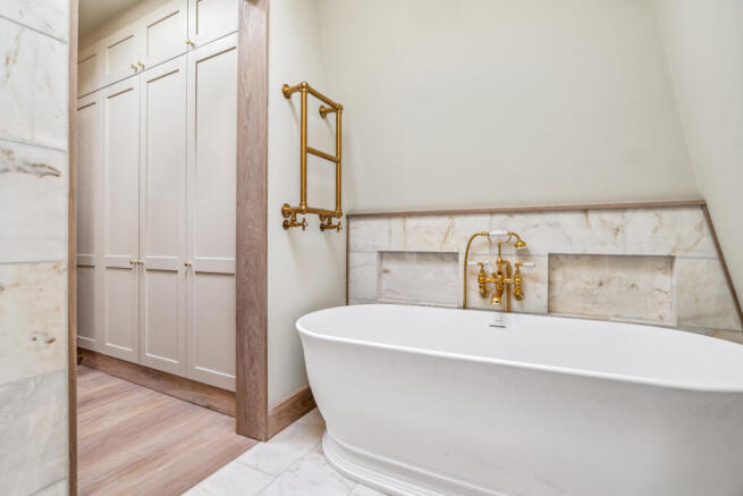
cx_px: 372
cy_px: 248
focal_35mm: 16
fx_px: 330
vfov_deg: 73.8
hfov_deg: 96.7
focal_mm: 16
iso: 400
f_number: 11
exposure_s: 1/40
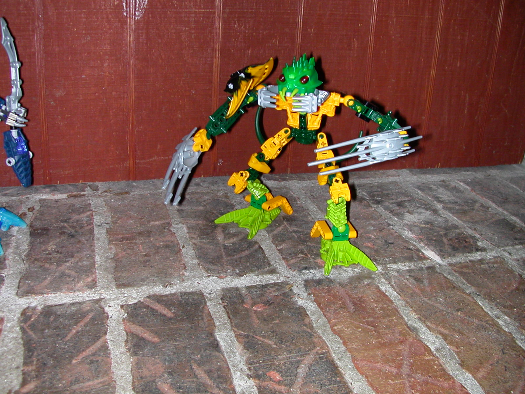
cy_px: 197
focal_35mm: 37
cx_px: 262
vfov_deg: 38.7
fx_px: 561
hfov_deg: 50.1
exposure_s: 1/59.9
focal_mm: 5.6
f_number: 2.7
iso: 100
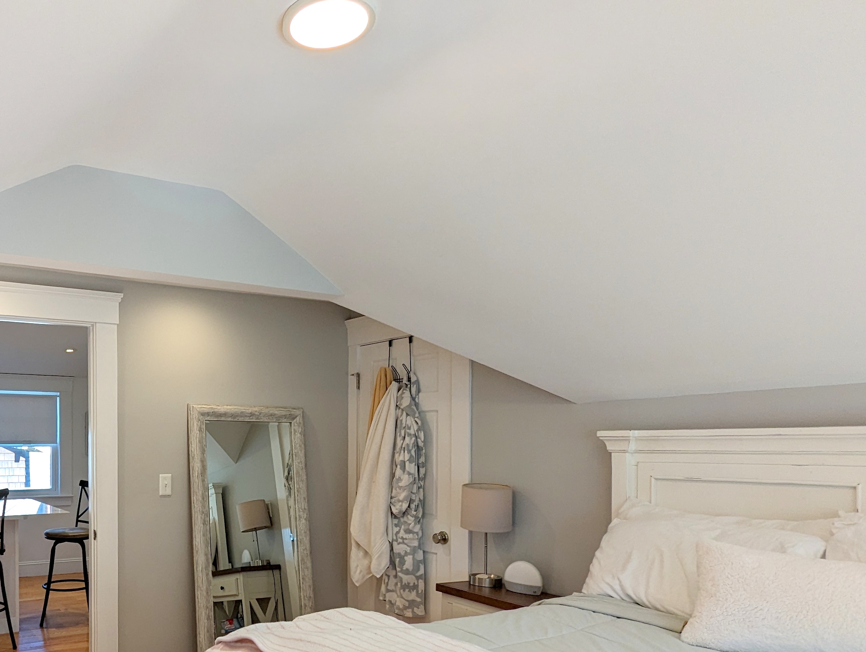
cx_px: 206
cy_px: 452
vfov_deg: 50.2
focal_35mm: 27
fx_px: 676
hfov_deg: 61.2
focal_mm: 2.35
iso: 57
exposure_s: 1/120
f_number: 2.2
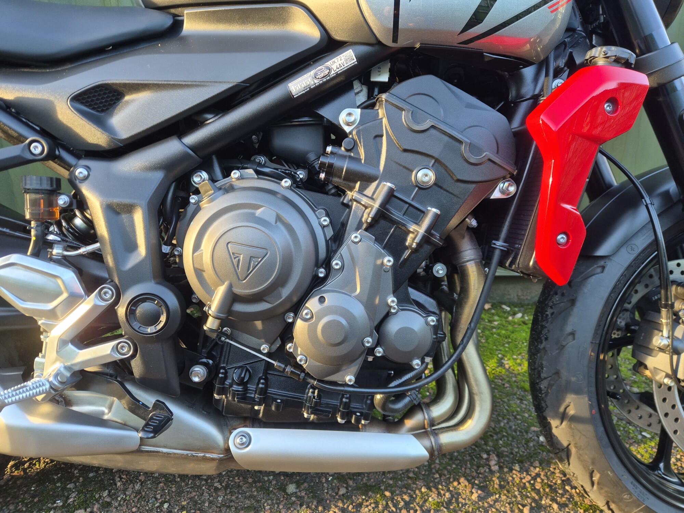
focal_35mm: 23
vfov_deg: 58.9
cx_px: 342
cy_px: 256
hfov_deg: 73.9
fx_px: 454
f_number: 1.8
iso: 160
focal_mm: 5.4
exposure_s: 1/180
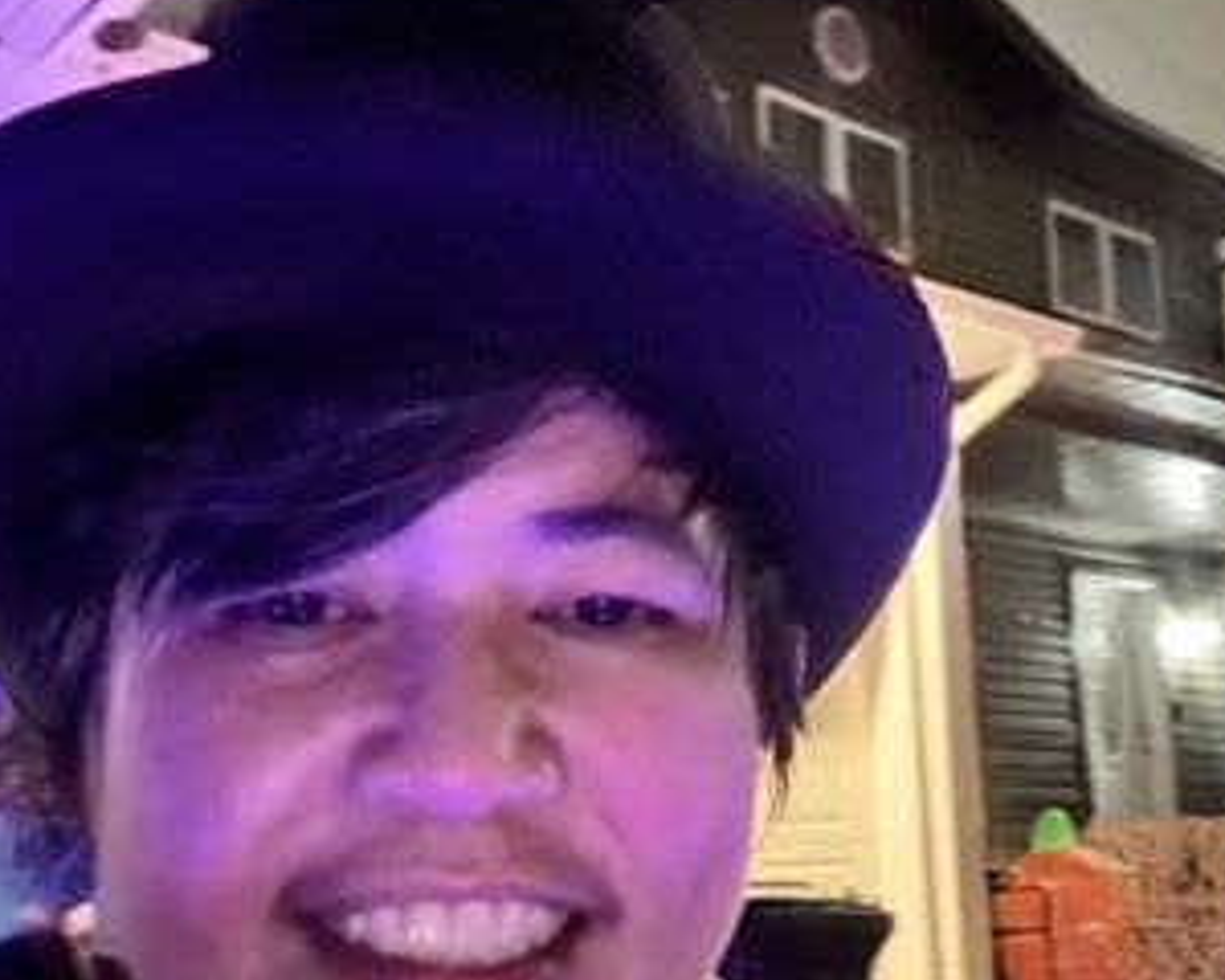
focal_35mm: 43
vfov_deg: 34.8
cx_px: 653
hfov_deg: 42.9
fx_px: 1559
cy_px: 576
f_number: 1.9
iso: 8000
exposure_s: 1/15
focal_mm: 2.69
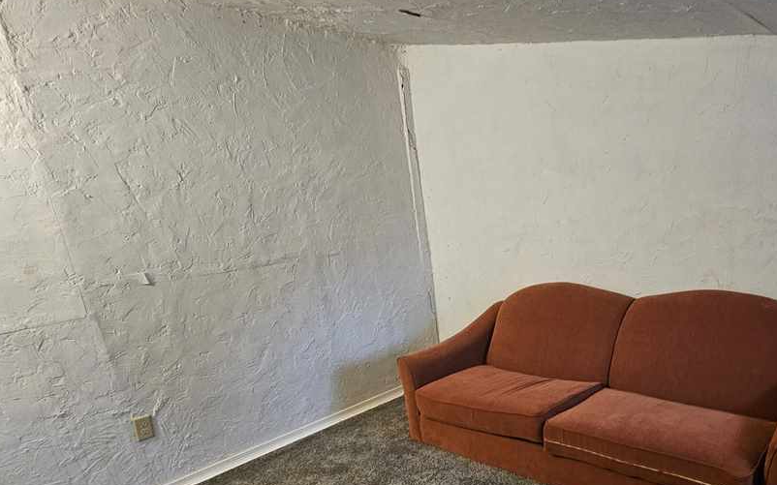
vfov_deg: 53.3
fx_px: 466
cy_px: 344
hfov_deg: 77.7
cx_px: 502
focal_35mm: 22
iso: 500
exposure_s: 1/30
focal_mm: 2.2
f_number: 2.2
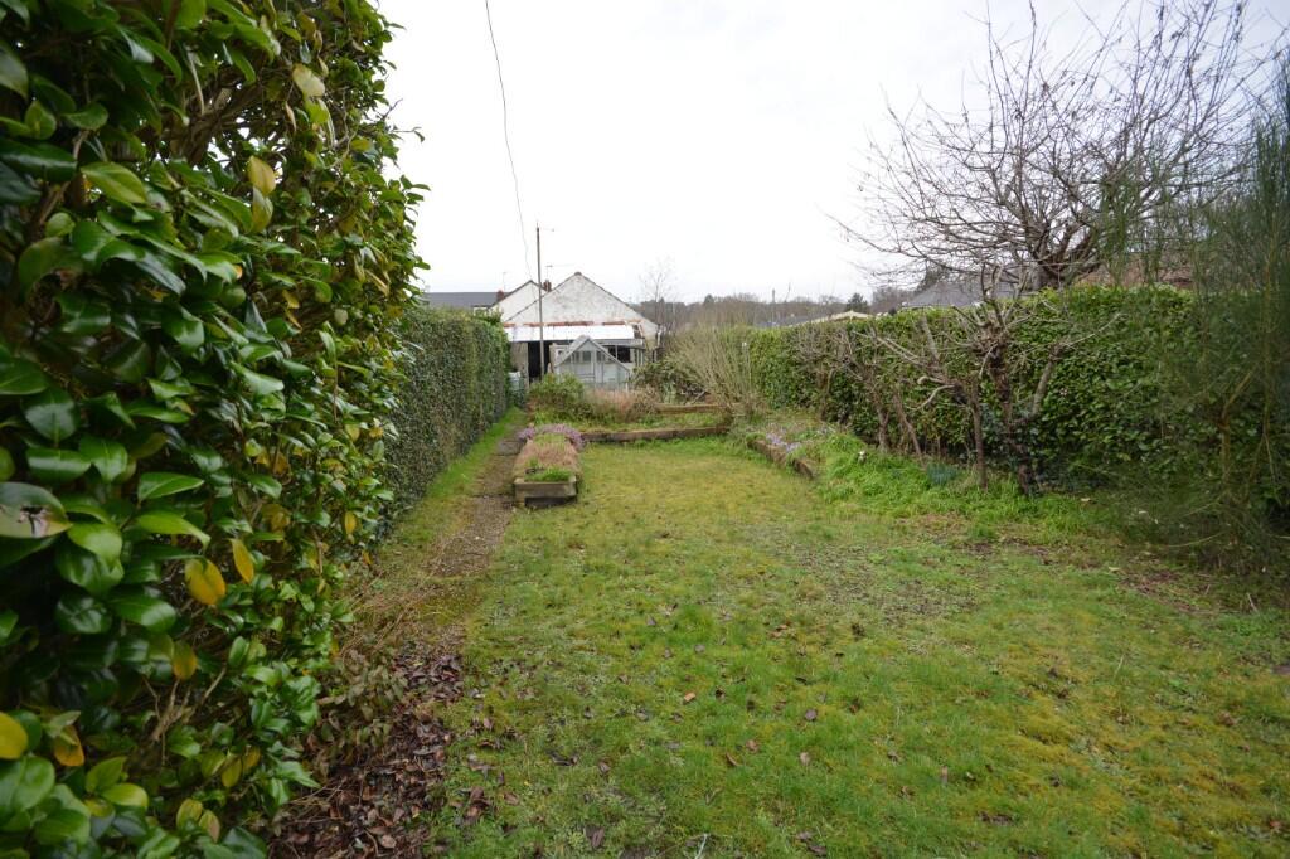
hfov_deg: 100.4
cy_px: 430
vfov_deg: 77.3
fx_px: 537
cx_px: 645
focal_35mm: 15
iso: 400
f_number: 8
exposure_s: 1/200
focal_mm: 10
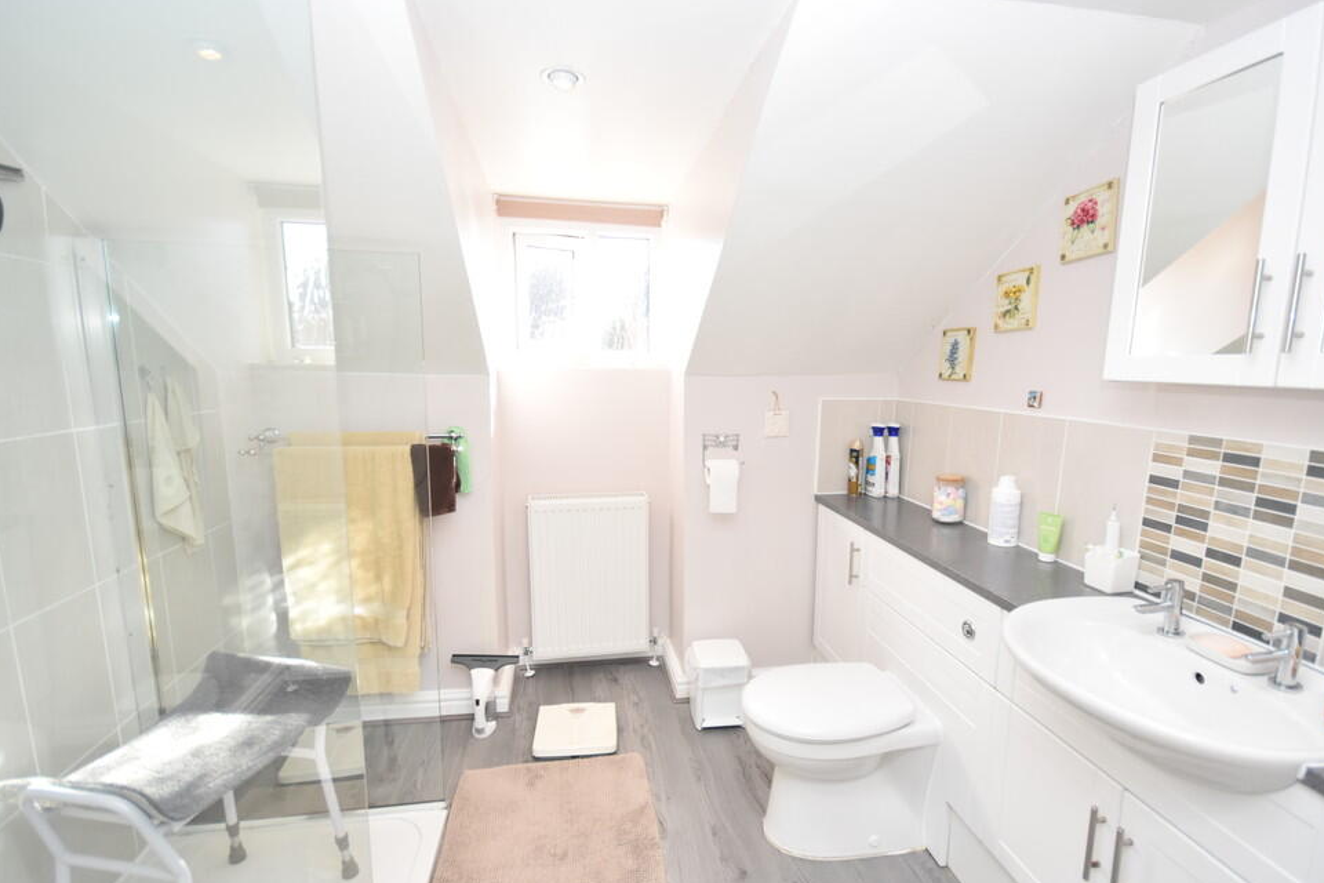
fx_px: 588
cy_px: 456
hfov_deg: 96.7
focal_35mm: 16
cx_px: 679
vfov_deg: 73.7
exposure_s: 1/200
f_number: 5
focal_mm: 10
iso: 800
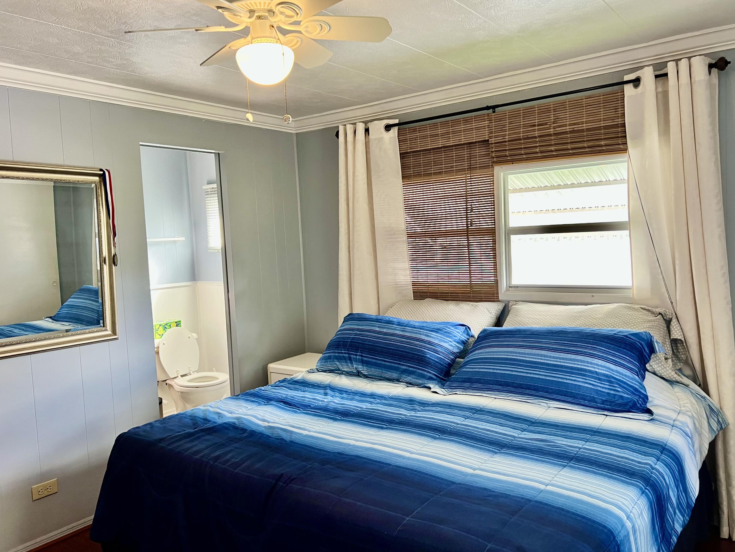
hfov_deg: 65.3
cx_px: 378
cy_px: 270
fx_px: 573
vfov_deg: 51.4
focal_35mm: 27
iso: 125
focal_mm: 5.7
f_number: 1.5
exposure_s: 1/92
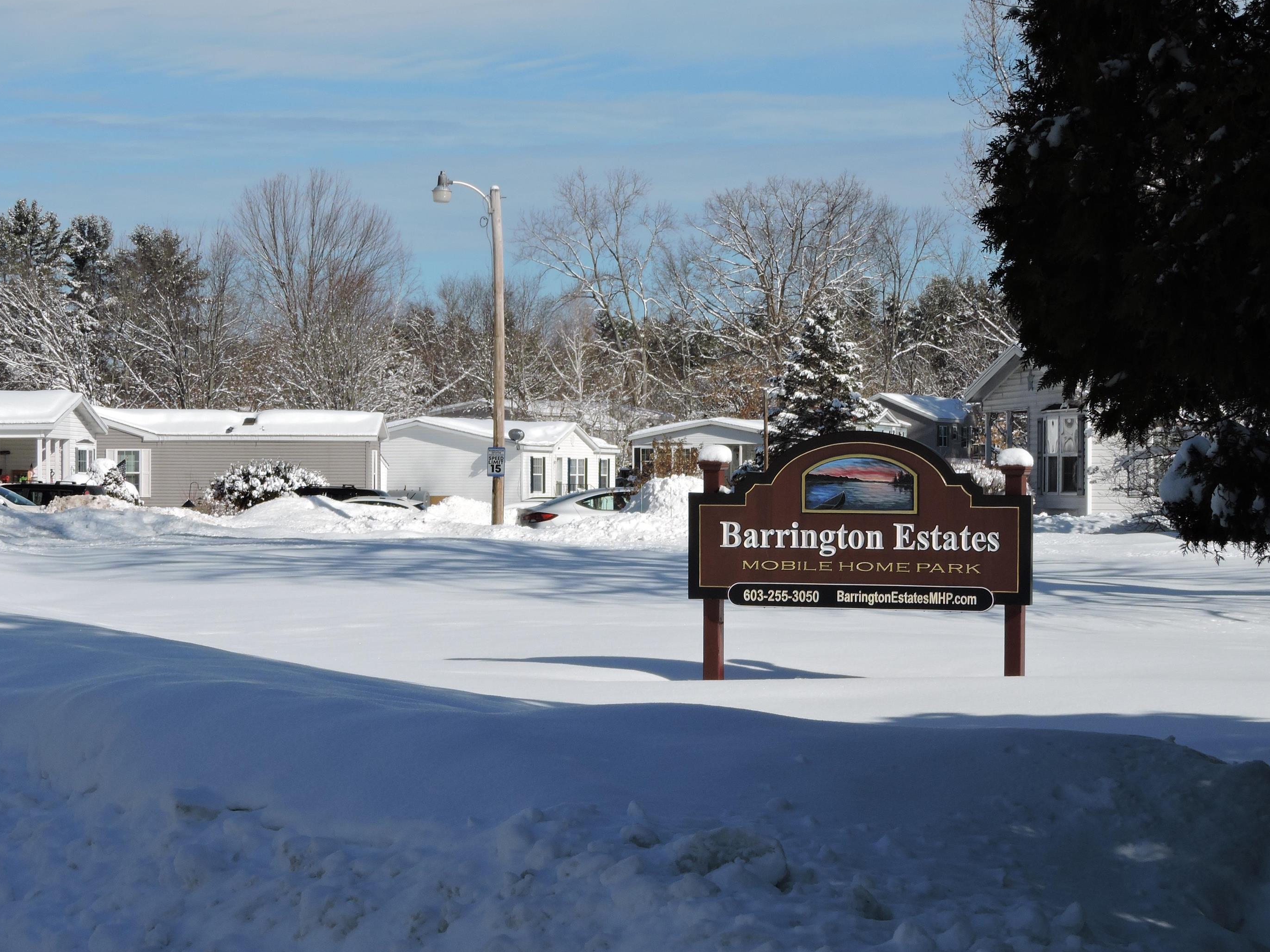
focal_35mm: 95
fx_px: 3485
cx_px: 629
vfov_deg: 15.6
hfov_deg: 20.7
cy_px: 505
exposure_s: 1/1250
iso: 100
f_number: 4.5
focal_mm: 15.2
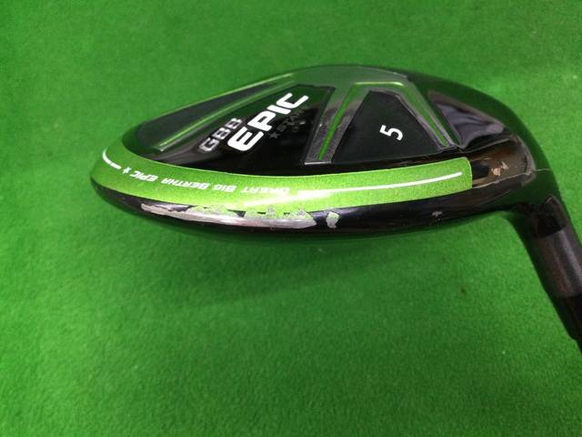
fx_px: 521
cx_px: 291
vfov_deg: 45.4
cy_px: 218
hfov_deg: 58.4
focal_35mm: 31
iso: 125
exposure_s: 1/30
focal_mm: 3.3
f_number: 2.4
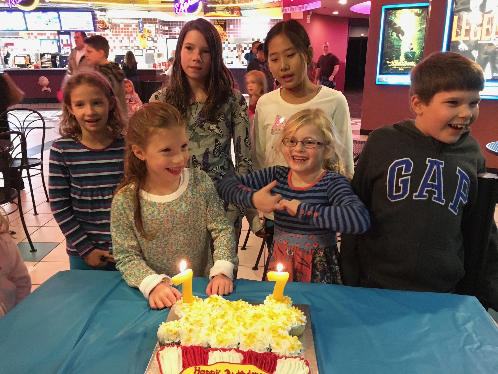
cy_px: 187
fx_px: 417
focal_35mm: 29
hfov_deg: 61.7
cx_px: 249
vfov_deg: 48.2
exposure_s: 1/15
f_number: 2.2
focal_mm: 4.15
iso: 320
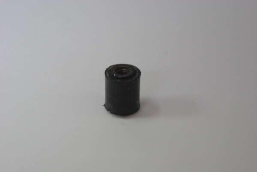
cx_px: 128
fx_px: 857
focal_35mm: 120
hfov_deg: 17.1
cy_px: 86
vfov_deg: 11.4
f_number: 5.6
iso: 800
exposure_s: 1/20
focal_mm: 80
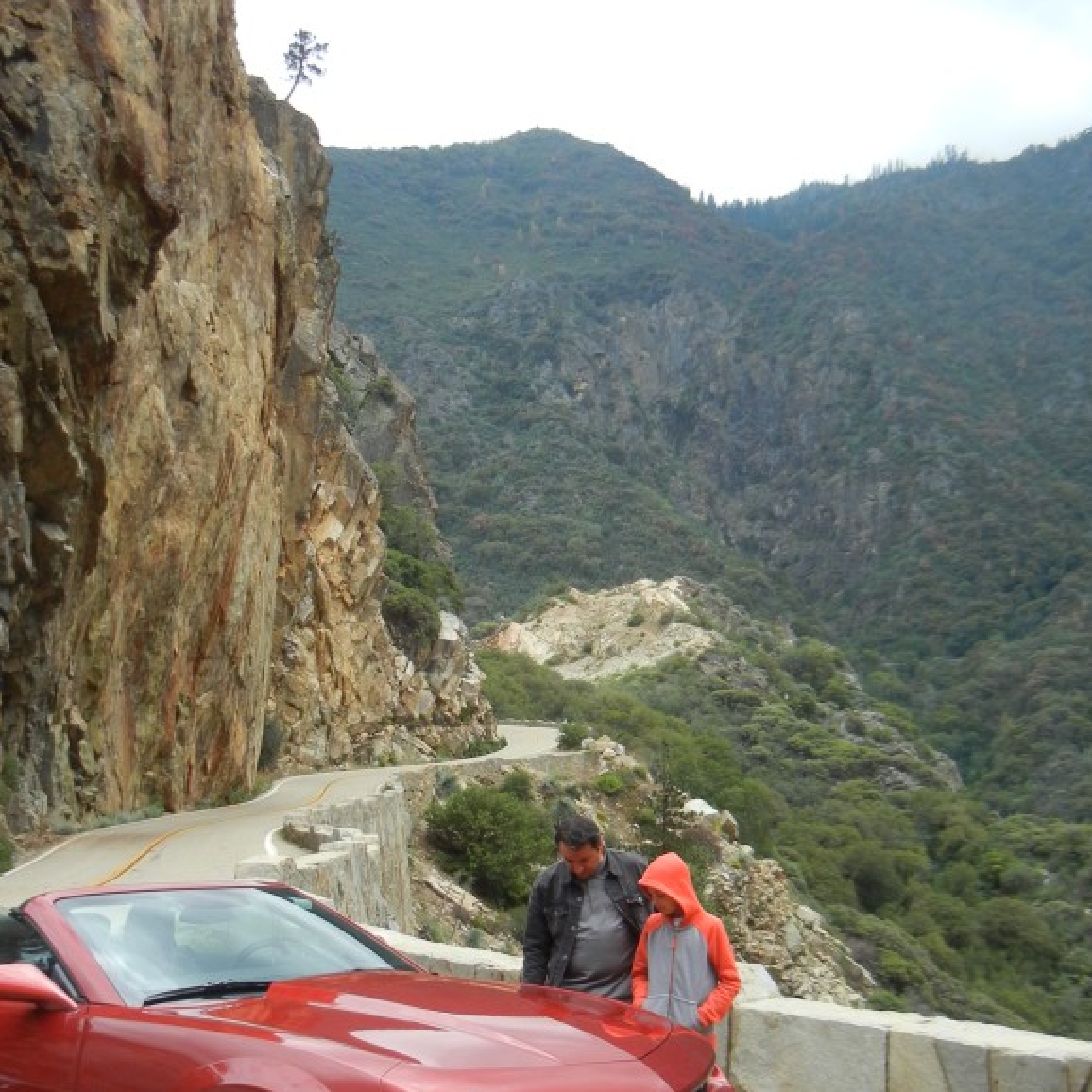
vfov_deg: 35.9
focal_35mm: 47
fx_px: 1677
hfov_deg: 36.0
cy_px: 671
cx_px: 499
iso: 160
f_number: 3.5
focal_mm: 5.4
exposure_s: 1/640
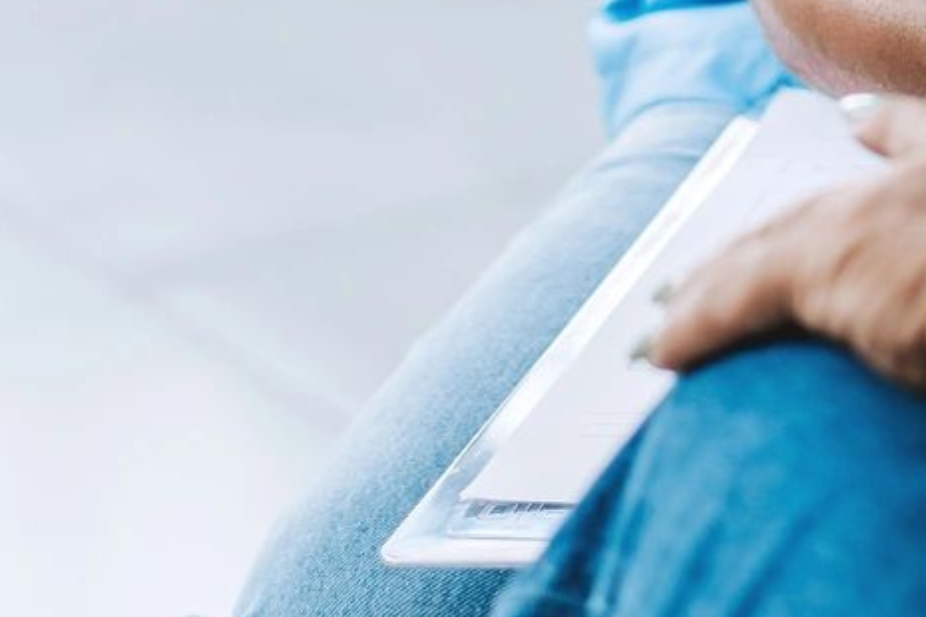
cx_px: 1210
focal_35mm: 251
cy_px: -653
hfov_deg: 8.1
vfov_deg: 5.4
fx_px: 6456
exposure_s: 1/320
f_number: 2.2
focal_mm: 55
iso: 250
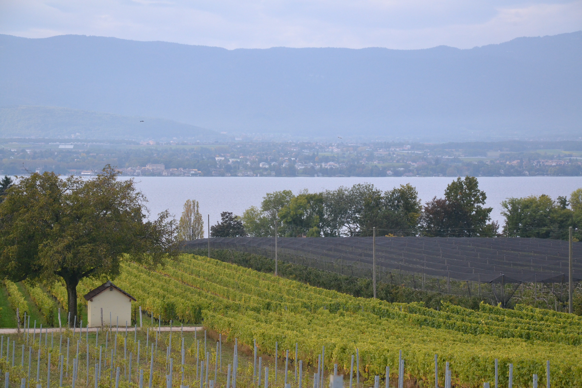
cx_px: 291
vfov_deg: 12.2
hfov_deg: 18.2
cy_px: 194
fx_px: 1819
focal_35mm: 112
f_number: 6.3
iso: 800
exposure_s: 1/640
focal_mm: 75
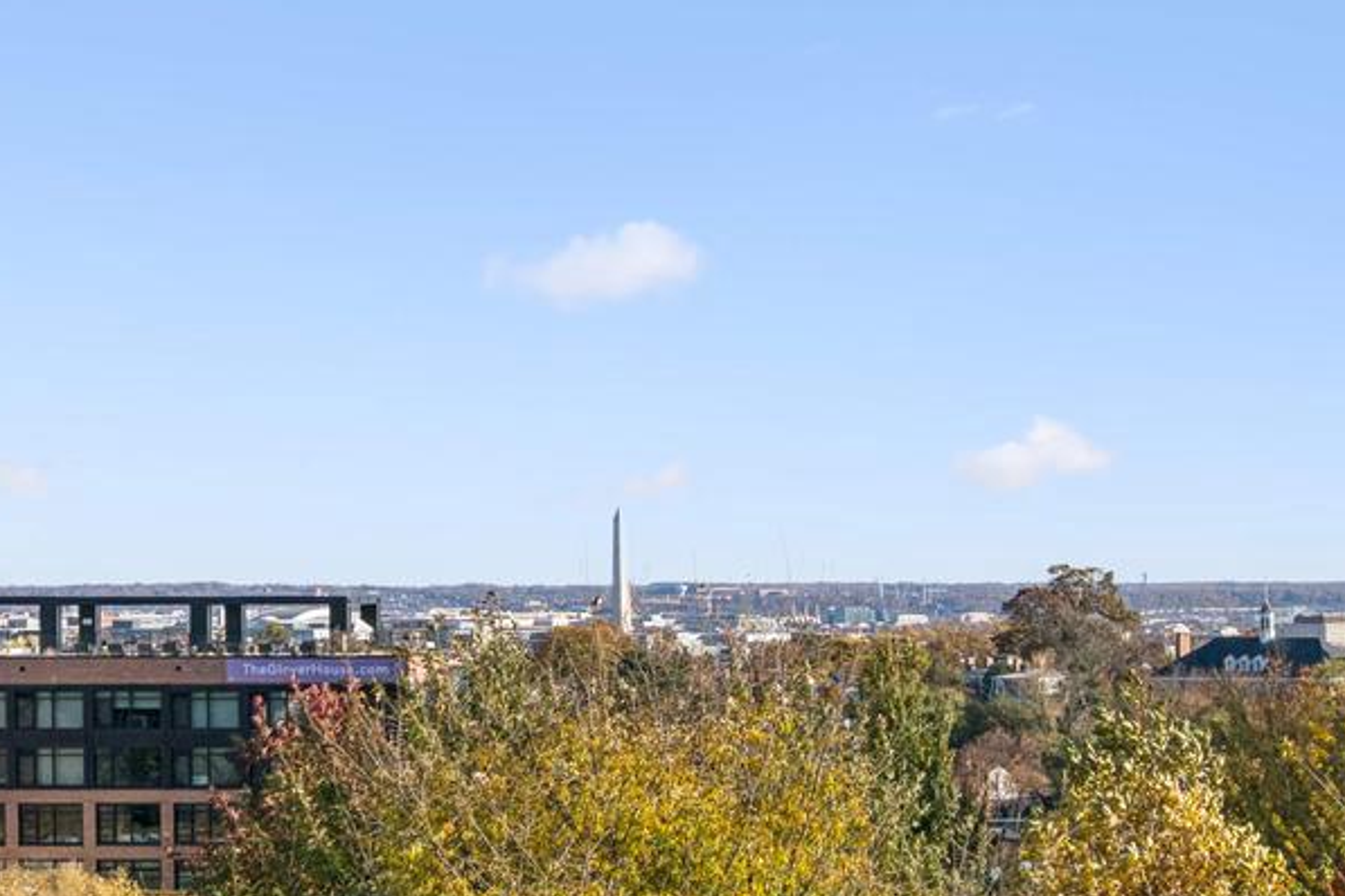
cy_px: 258
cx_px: 912
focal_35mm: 103
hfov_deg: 19.8
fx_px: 3848
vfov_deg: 13.3
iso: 400
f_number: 7.1
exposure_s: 1/1250
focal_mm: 30
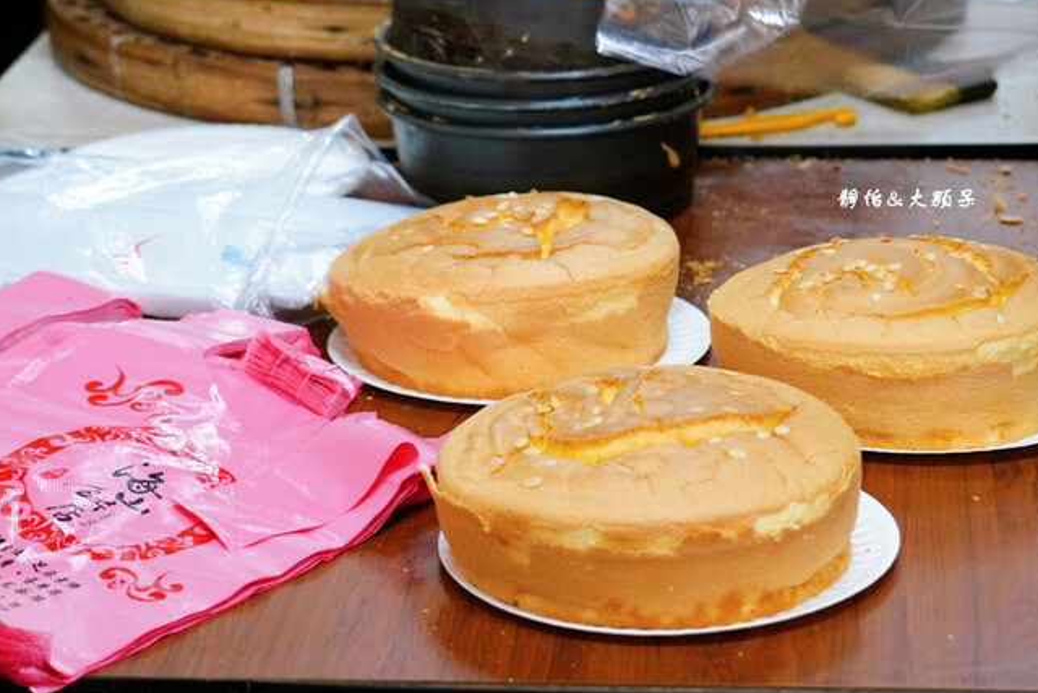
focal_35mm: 69
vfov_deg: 19.7
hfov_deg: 29.2
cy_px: 289
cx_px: 545
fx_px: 1990
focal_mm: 52
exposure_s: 1/60
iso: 800
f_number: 4
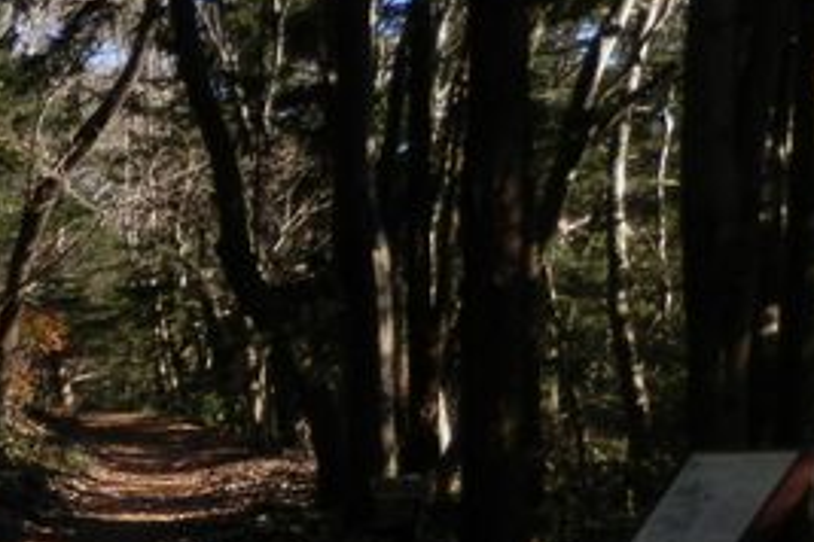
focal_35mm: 78
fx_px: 1764
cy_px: 624
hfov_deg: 22.0
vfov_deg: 16.8
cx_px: -369
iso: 80
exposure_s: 1/400
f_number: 3
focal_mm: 4.5
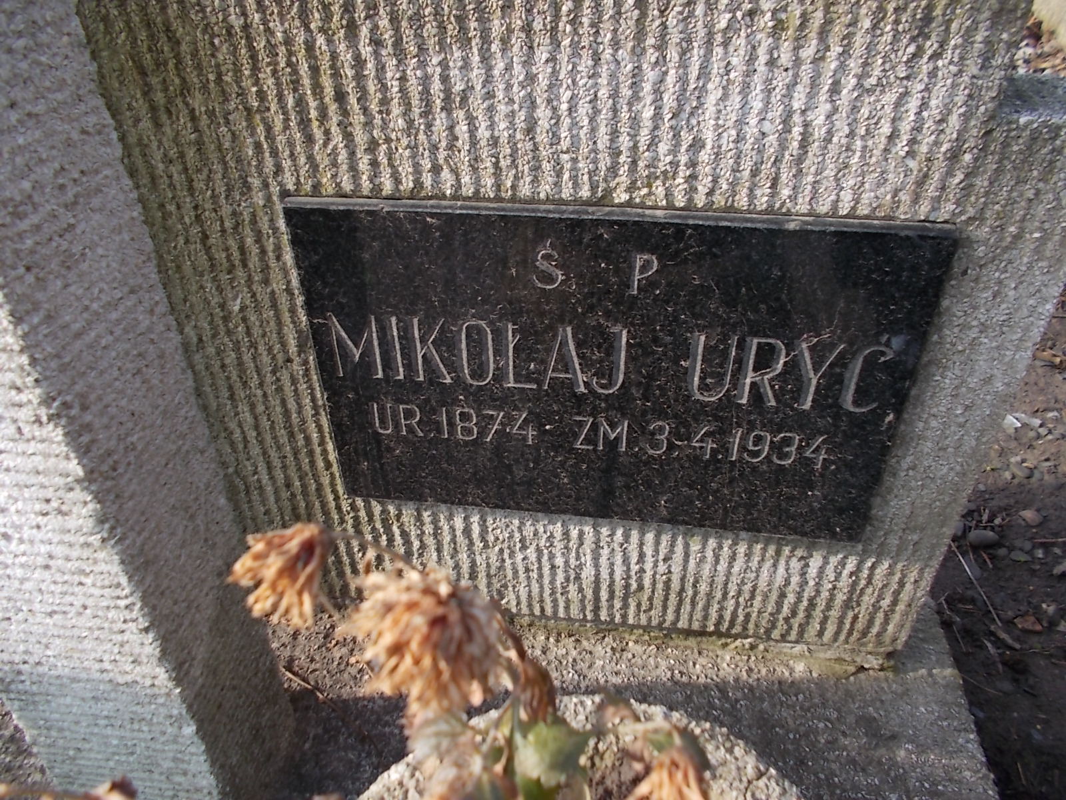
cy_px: 400
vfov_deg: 53.1
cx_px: 533
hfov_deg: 67.3
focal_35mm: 26
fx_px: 801
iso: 80
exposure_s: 1/200
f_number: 3.2
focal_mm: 4.6
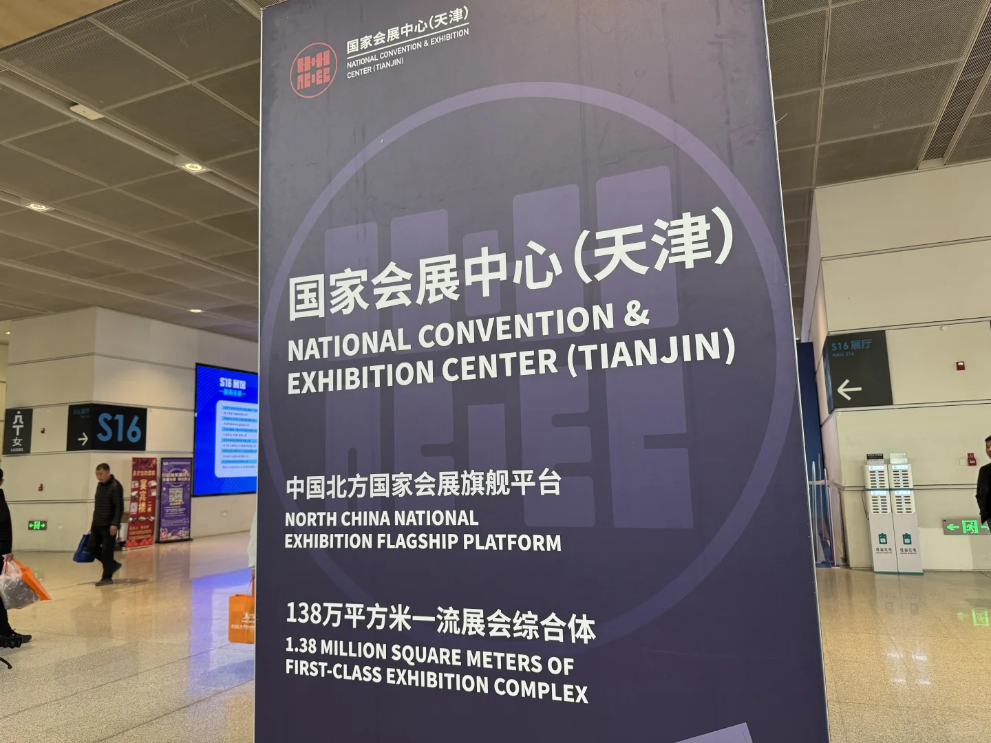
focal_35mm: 24
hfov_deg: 71.6
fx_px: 687
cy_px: 372
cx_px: 496
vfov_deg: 56.8
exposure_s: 1/100
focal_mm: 6.76
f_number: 1.78
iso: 160
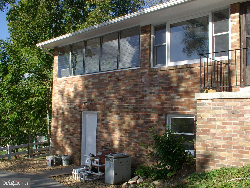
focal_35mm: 37
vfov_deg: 38.7
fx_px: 267
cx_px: 125
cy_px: 94
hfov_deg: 50.1
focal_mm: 5.8
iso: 100
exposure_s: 1/180
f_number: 6.2
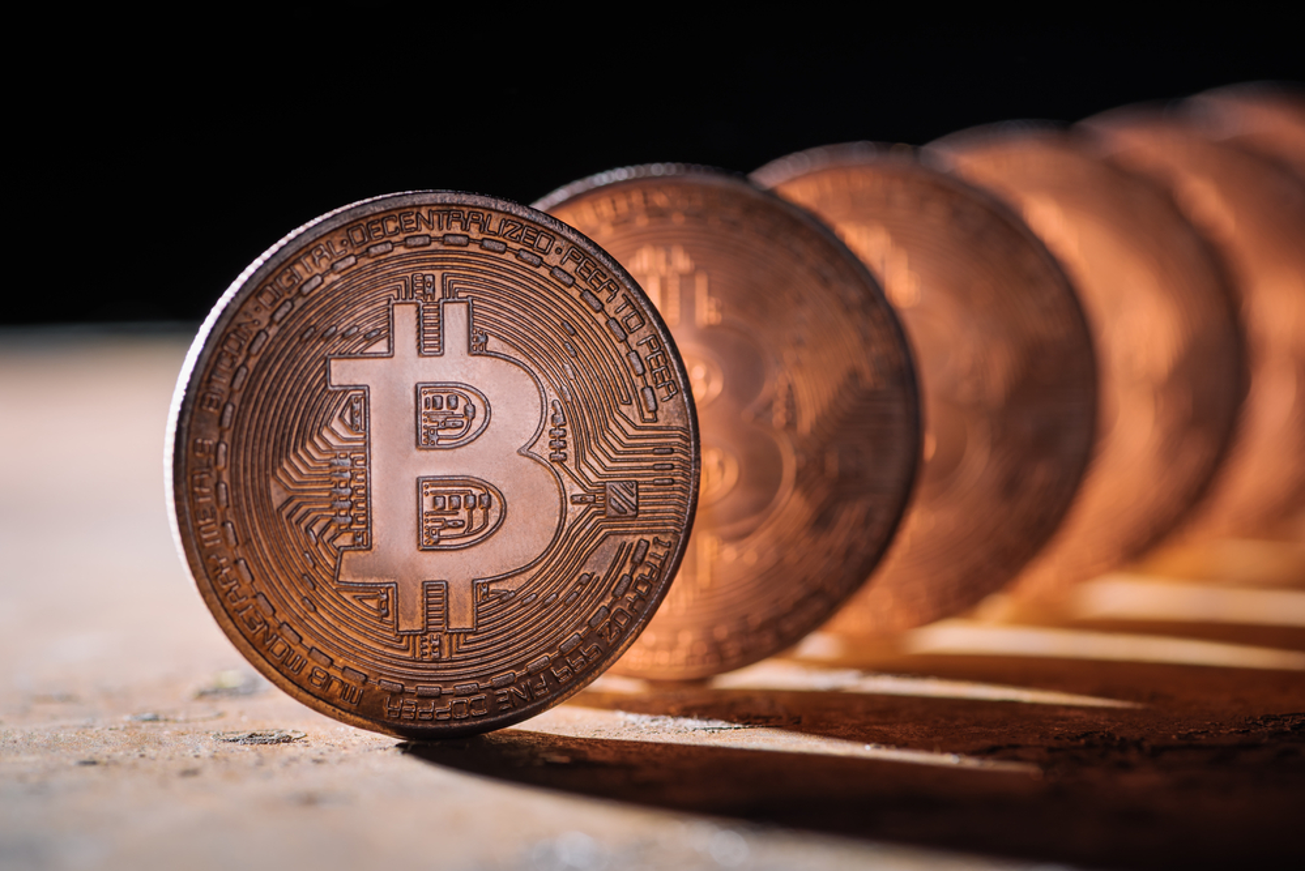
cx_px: 652
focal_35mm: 105
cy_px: 436
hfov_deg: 19.4
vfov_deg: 13.1
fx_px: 3808
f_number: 9
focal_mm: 105
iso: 100
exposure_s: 1/160
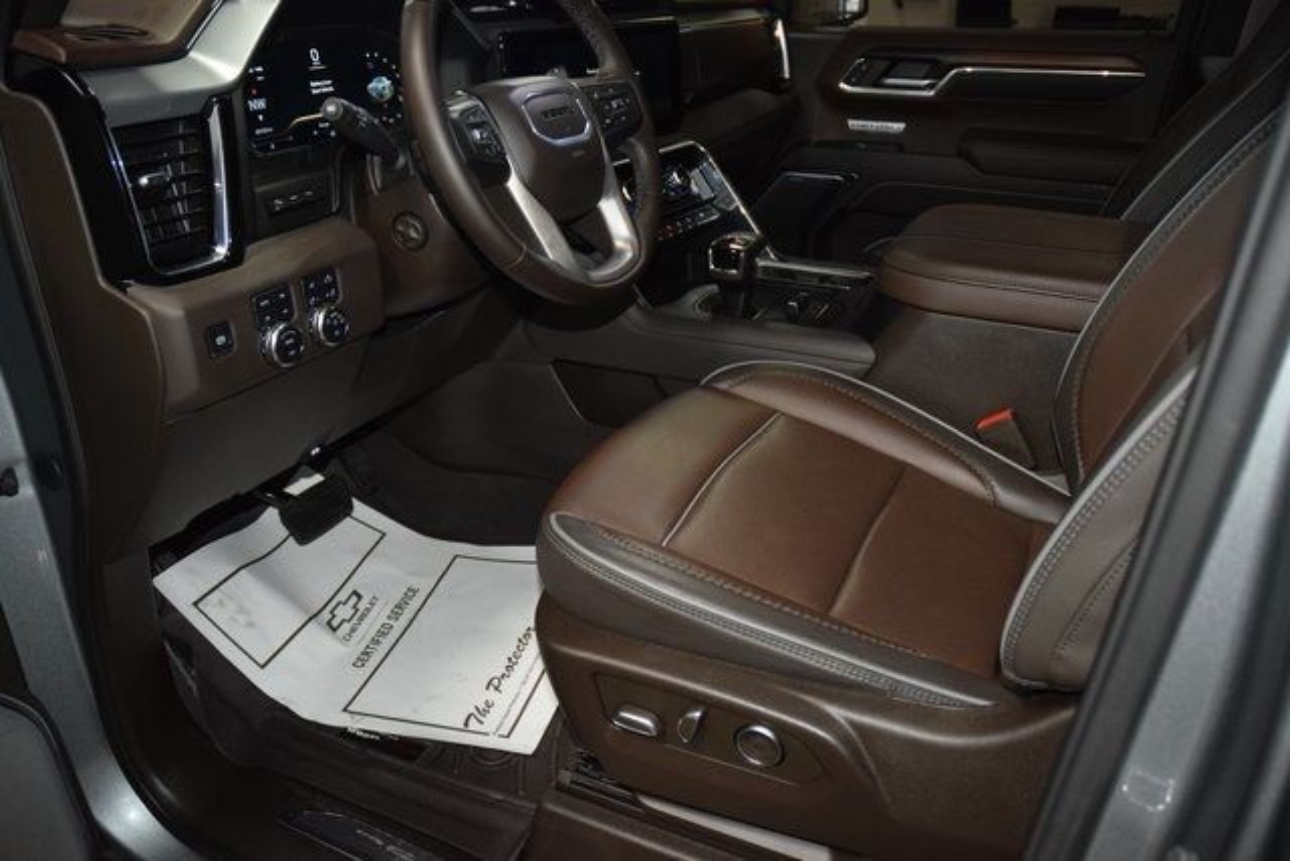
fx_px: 968
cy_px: 430
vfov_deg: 48.0
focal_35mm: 27
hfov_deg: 67.4
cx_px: 645
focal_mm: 18
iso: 2200
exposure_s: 1/125
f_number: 3.5
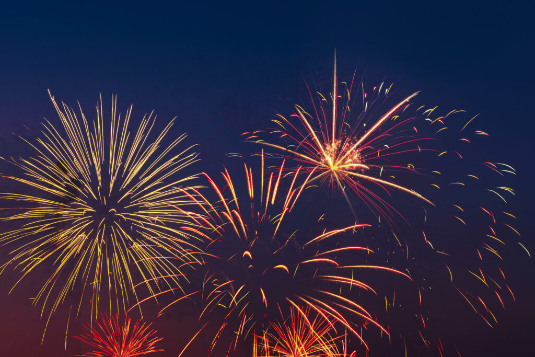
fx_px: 2750
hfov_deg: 11.1
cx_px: 268
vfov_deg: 7.4
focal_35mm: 185
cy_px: 178
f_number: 14
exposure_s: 2
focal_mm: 123
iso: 160
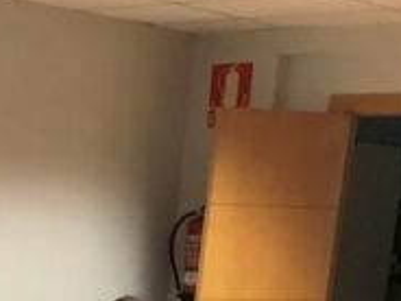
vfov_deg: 11.5
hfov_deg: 15.1
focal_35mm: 117
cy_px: 582
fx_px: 1355
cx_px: -268
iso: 32
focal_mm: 3.99
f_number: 1.8
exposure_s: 1/25
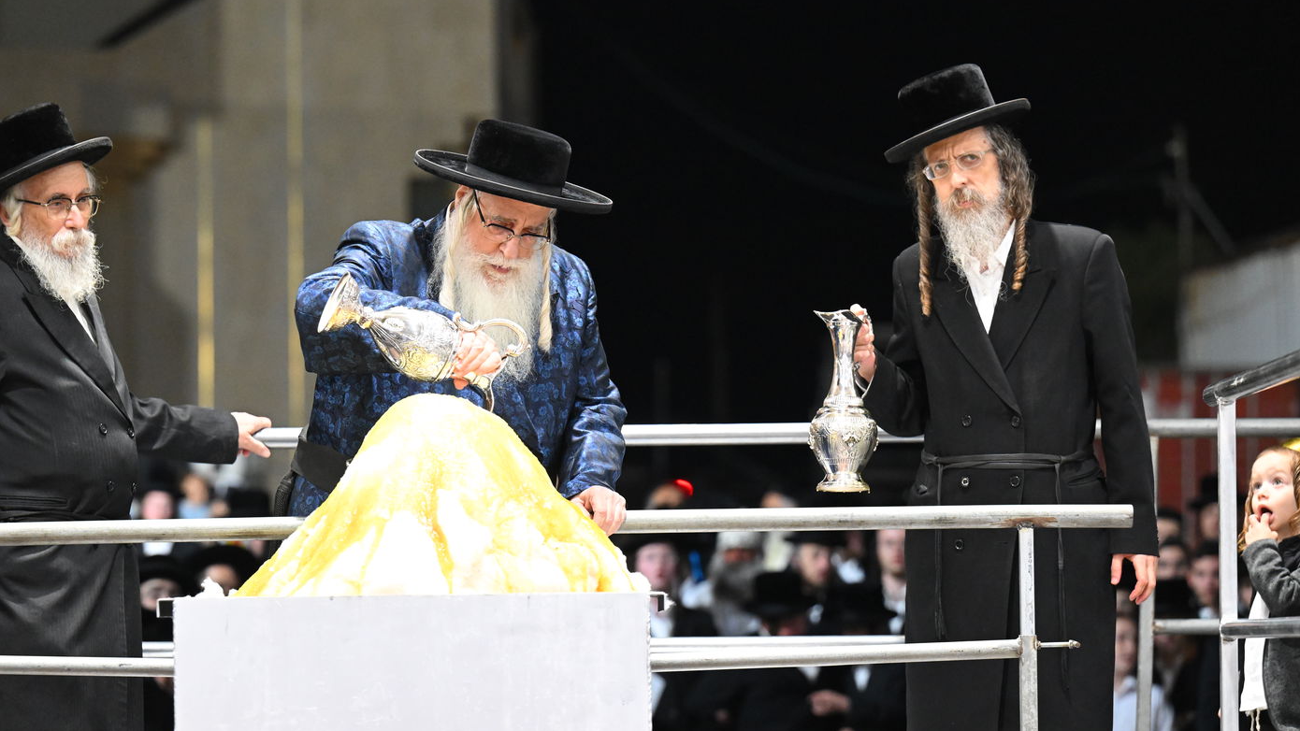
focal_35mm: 153
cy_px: 387
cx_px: 654
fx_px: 5274
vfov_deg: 7.9
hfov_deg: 14.1
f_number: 4
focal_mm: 145
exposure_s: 1/160
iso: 6400
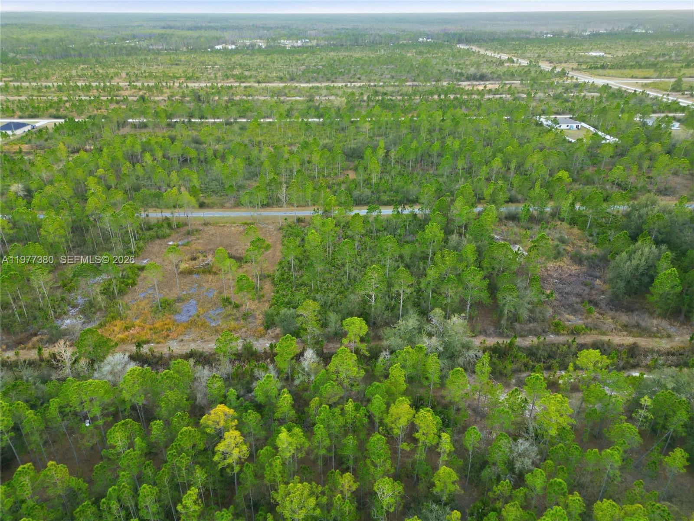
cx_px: 347
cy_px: 260
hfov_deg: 71.6
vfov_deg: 56.8
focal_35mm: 24
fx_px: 481
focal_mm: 6.7
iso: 100
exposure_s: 1/60
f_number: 1.7
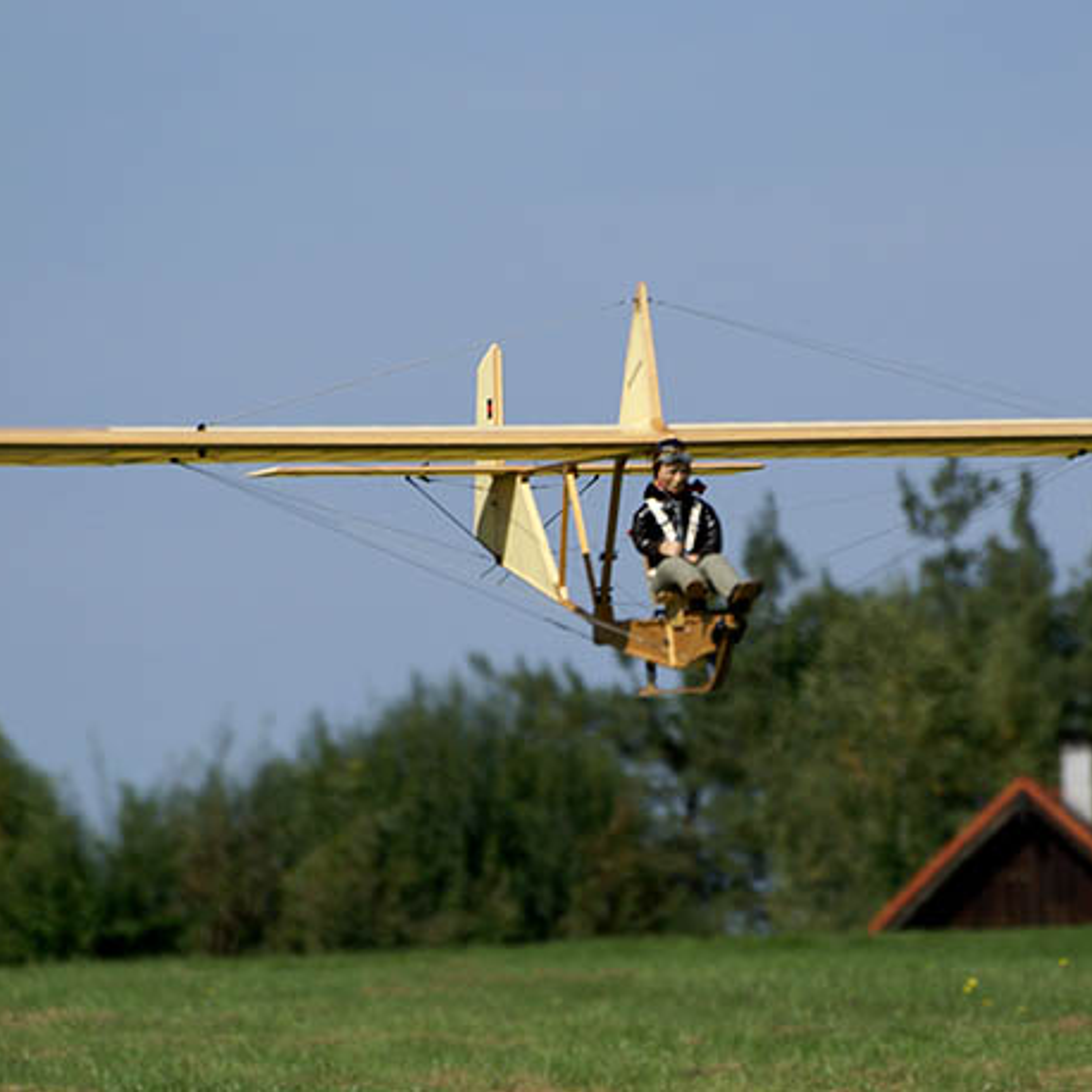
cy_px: 545
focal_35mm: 576
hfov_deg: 3.0
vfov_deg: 3.0
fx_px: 20558
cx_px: 680
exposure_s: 1/800
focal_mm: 300
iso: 100
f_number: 8
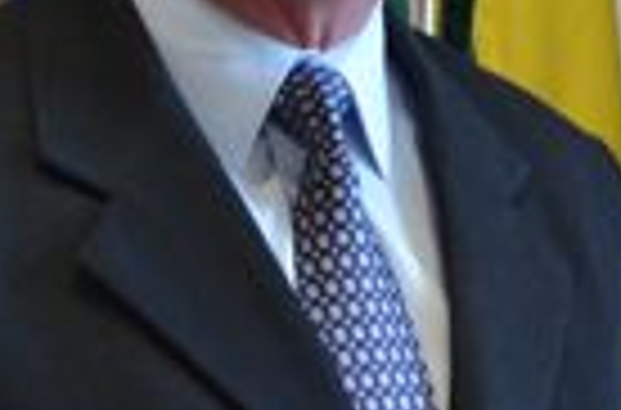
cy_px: -18
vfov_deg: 7.0
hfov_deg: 10.5
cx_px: 603
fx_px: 3352
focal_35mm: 195
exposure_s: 1/30
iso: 900
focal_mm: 28
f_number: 4.5
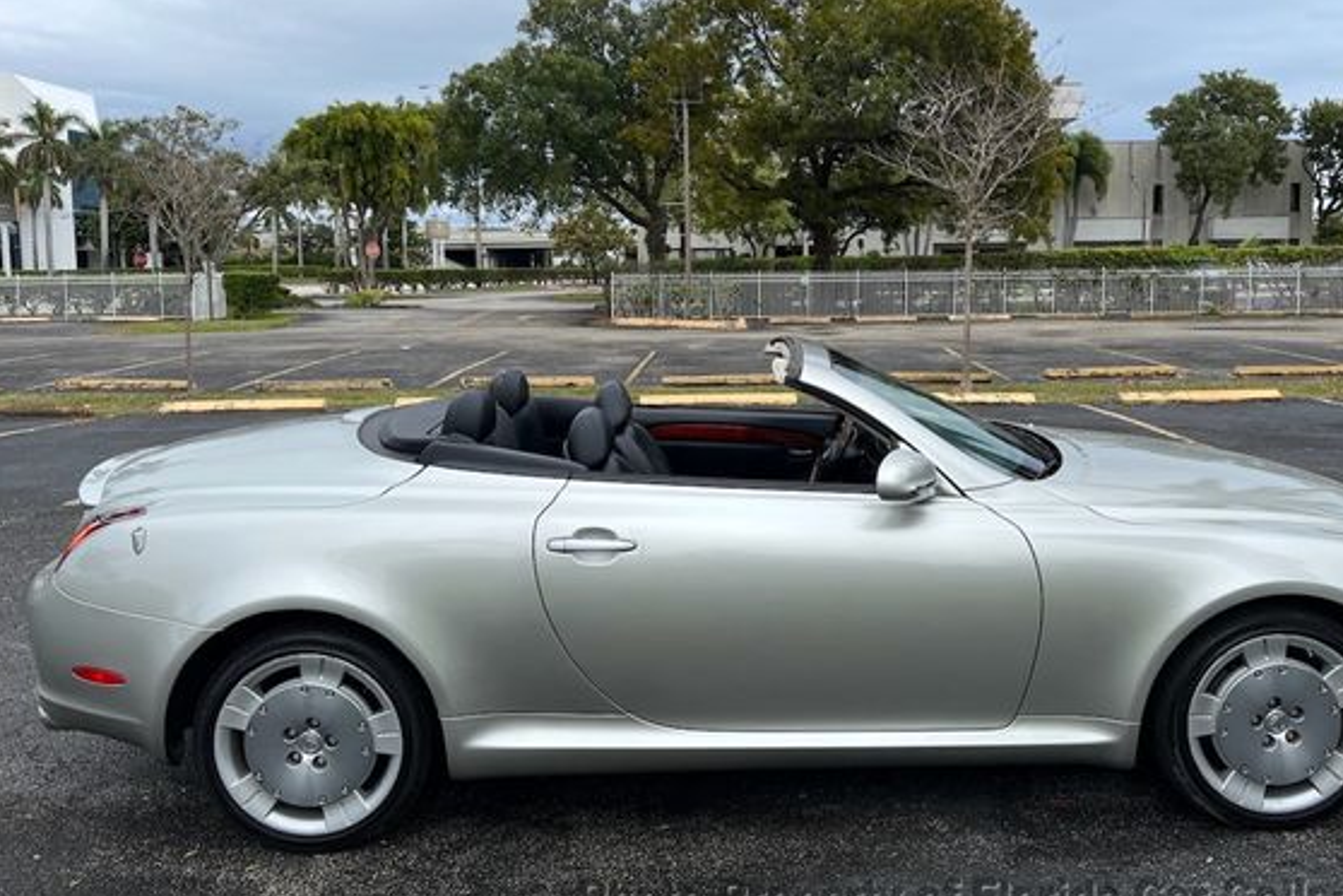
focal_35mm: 31
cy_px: 371
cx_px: 746
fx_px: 1156
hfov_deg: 60.1
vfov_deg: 42.2
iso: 50
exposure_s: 1/1488
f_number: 1.5
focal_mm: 5.7
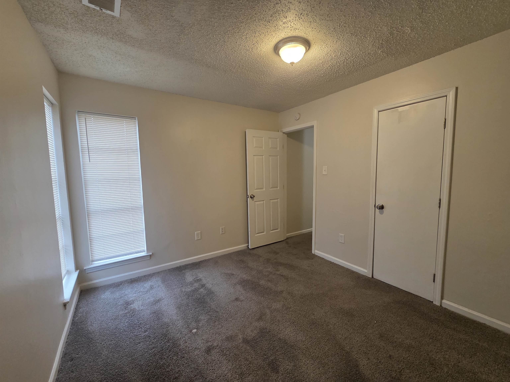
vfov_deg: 89.9
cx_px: 255
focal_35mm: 13
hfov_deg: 106.2
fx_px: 192
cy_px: 191
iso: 160
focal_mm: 2.2
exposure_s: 1/60
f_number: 2.2
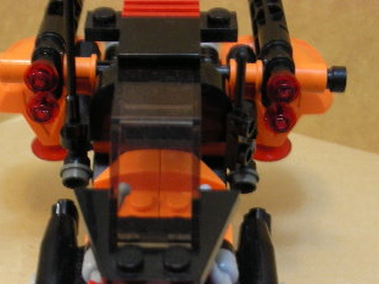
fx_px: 788
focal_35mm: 72
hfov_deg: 27.0
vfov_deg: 20.0
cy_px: 262
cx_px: 160
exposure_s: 1/3.9
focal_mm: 5.8
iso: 157
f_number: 3
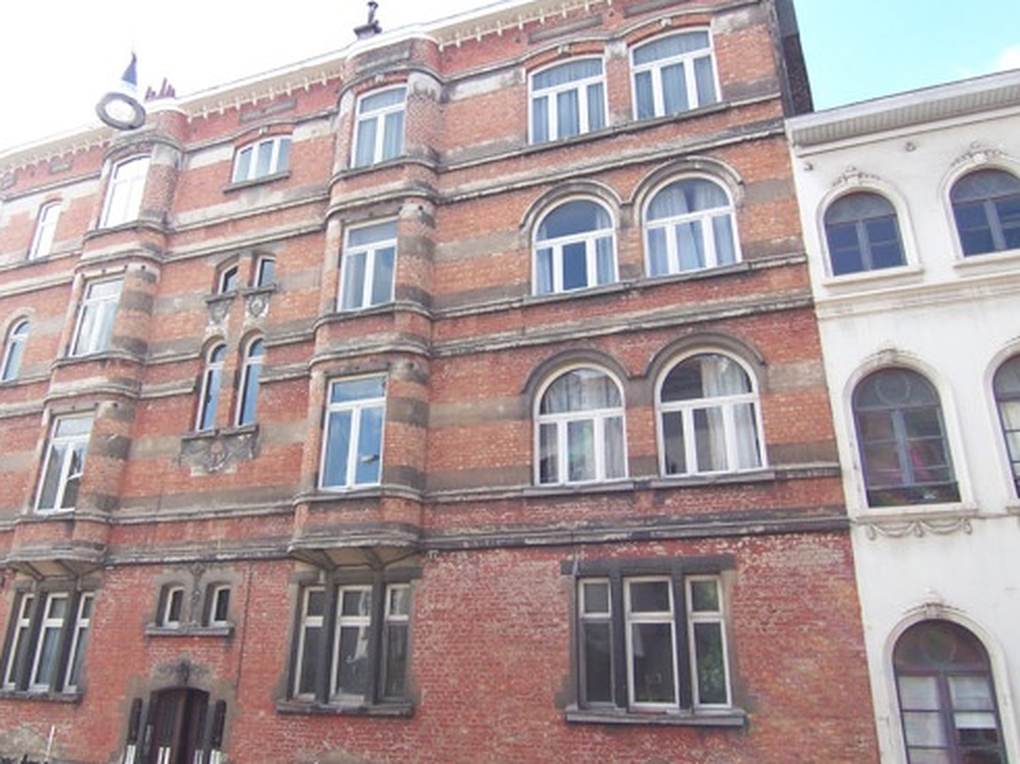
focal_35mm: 30
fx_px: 884
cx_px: 407
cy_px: 353
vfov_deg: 46.7
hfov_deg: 59.5
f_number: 2.8
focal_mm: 3.8
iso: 64
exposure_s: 1/200
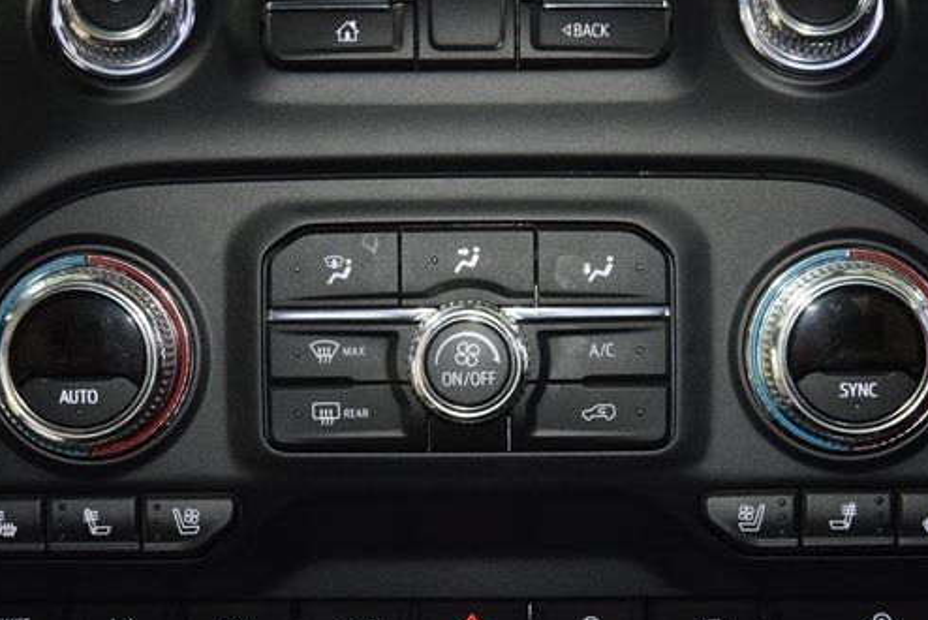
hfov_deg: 15.1
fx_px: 3508
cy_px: 341
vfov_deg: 10.1
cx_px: 468
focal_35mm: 136
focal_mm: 70
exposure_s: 1/30
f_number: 4.5
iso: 1400
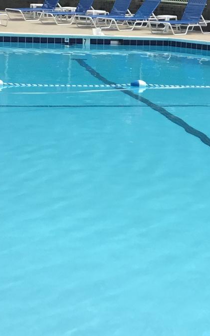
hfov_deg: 12.9
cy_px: 120
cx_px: 211
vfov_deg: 20.7
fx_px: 915
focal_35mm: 100
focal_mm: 3.3
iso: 25
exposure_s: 1/1359
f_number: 2.4
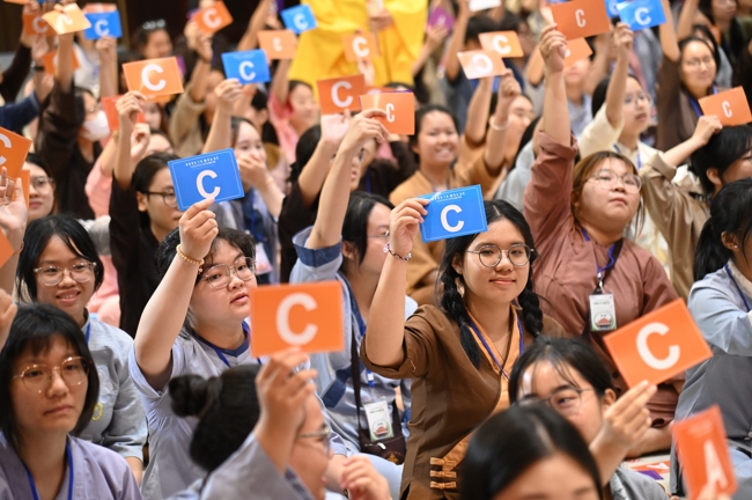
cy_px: 250
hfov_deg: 17.1
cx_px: 376
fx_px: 2504
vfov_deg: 11.4
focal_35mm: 120
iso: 4000
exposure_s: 1/125
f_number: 4
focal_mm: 120
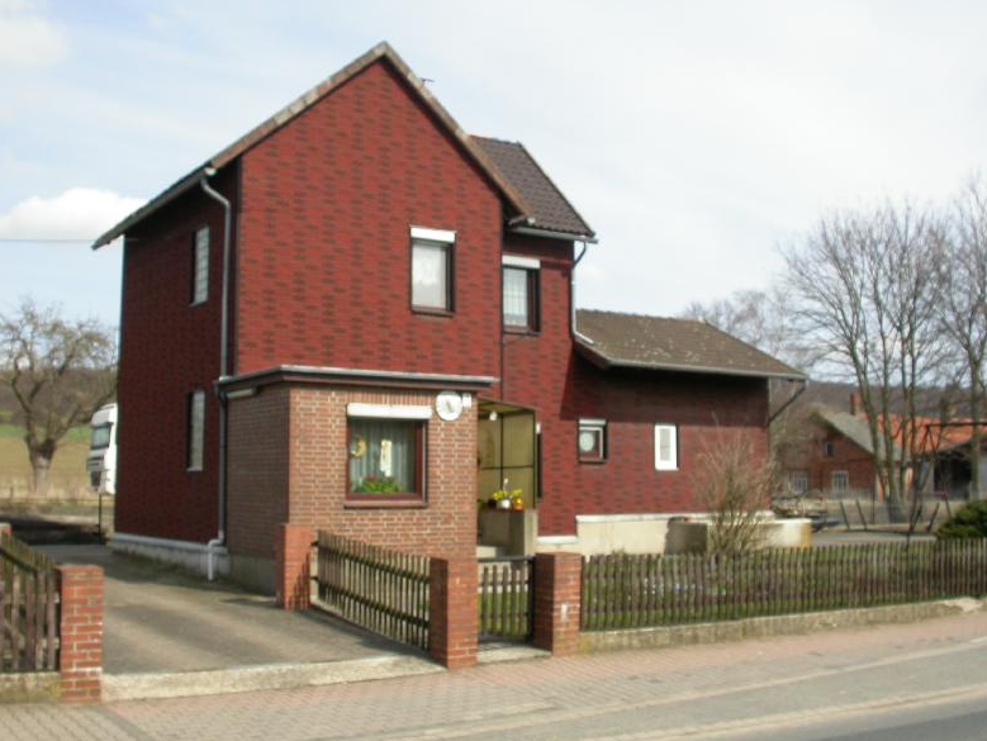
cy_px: 376
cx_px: 483
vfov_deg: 36.8
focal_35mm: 39
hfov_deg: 47.8
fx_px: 1113
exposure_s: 1/443
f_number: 5.3
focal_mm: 7.85
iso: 100
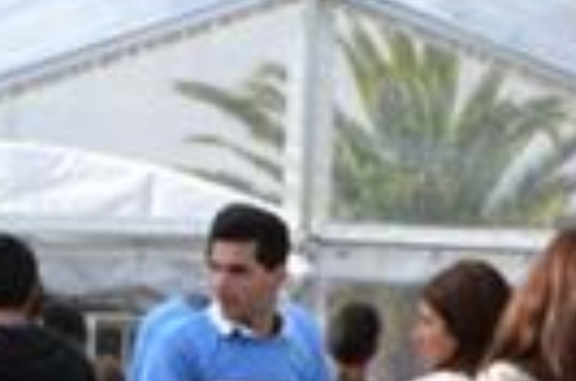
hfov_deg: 12.5
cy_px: 470
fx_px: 2602
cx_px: 43
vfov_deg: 8.3
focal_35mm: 163
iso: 100
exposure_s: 1/125
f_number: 5.6
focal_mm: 18
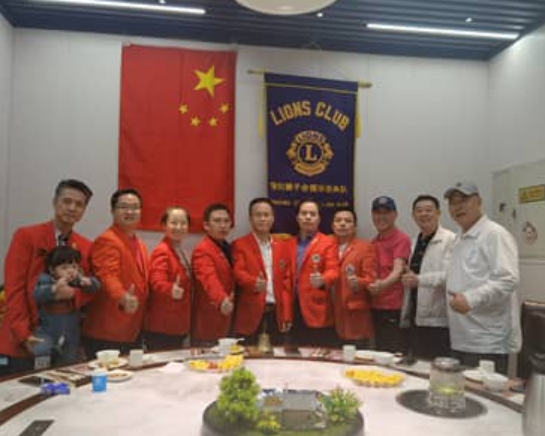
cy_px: 219
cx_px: 274
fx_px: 468
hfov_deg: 60.5
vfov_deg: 50.0
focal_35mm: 29
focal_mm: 6.67
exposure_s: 1/100
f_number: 1.9
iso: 125
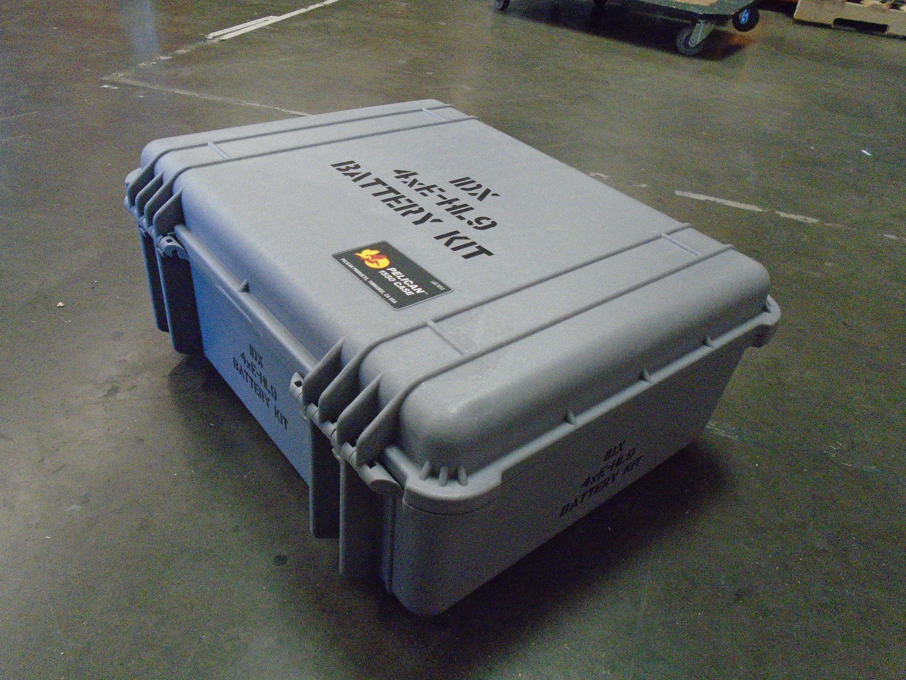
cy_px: 340
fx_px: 680
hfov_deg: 67.3
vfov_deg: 53.1
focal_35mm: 26
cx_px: 453
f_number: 3.2
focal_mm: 4.6
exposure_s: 1/125
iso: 800
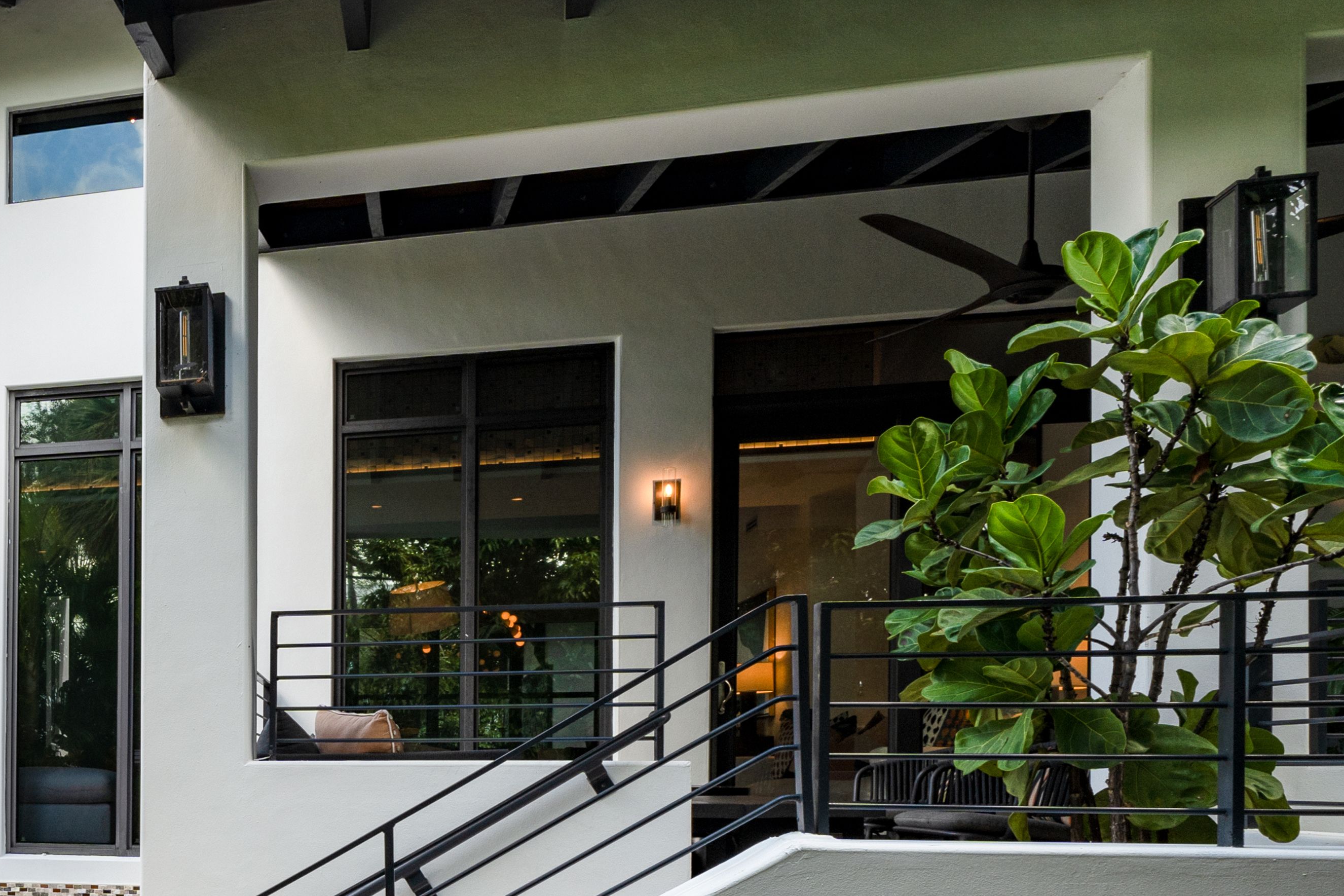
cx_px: -56
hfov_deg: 43.1
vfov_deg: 34.0
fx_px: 1381
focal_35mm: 37
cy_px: 807
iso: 100
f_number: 11
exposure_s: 1/20
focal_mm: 14
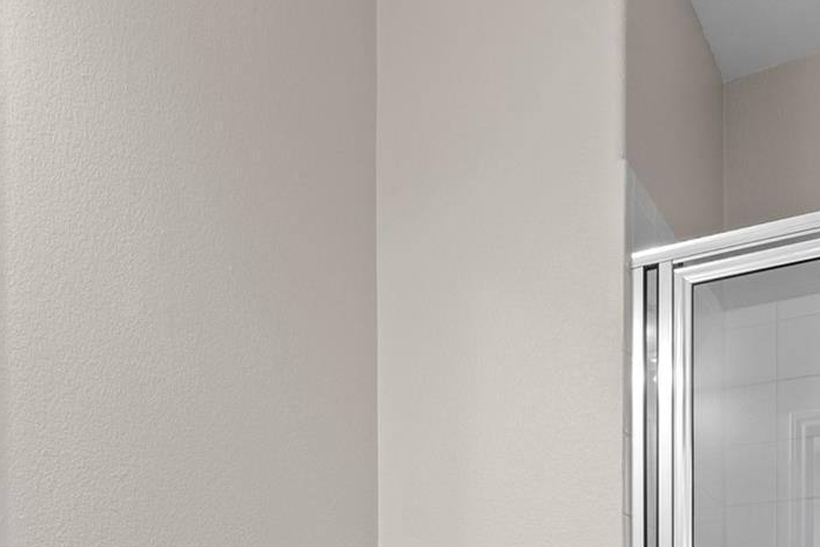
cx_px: 298
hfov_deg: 44.1
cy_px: 745
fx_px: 1002
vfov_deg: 25.4
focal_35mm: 44
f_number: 11
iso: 250
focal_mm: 10
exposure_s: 2
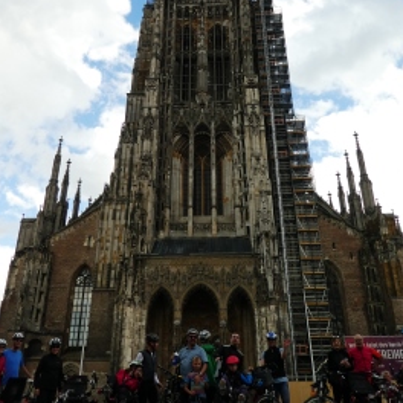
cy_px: 116
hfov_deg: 46.0
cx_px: 202
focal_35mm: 36
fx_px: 474
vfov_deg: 44.9
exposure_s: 1/400
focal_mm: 4.3
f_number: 3.3
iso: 80
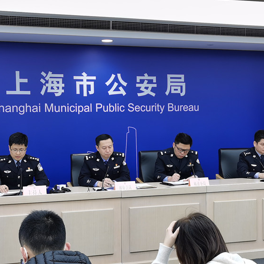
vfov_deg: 30.0
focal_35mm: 57
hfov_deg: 30.0
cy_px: 132
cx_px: 127
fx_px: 492
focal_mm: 5.56
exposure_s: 1/100
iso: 100
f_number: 1.6
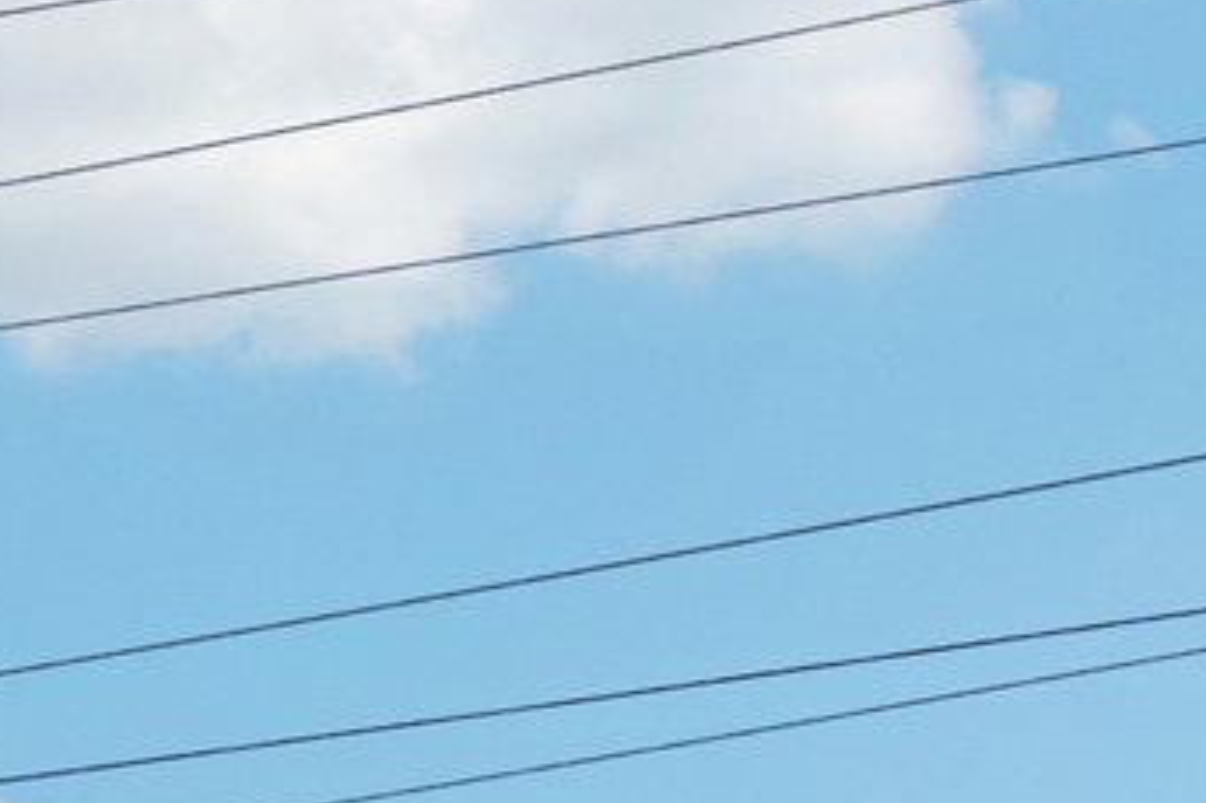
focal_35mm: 250
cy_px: 1639
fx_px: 8371
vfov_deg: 5.4
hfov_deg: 8.2
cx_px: -193
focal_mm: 42
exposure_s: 1/320
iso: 100
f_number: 8
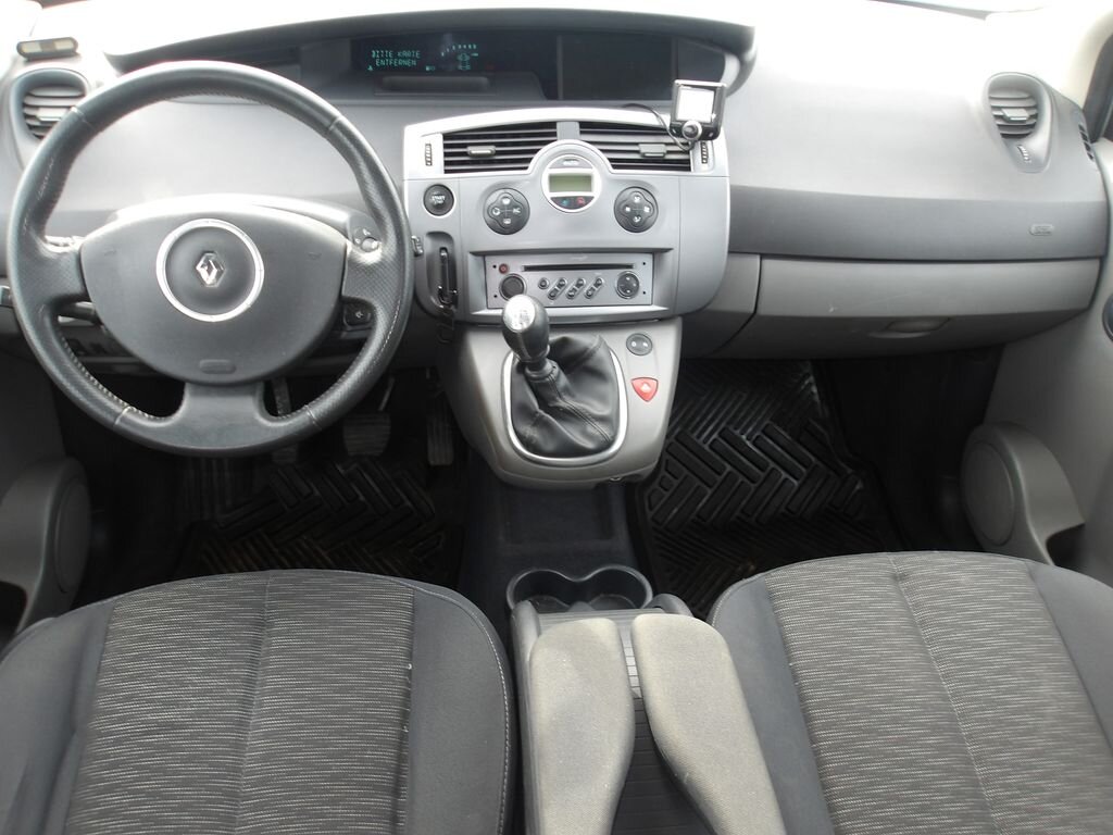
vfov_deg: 51.4
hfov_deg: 65.3
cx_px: 556
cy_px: 418
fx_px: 868
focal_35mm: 27
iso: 100
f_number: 3
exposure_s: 1/45
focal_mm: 4.9
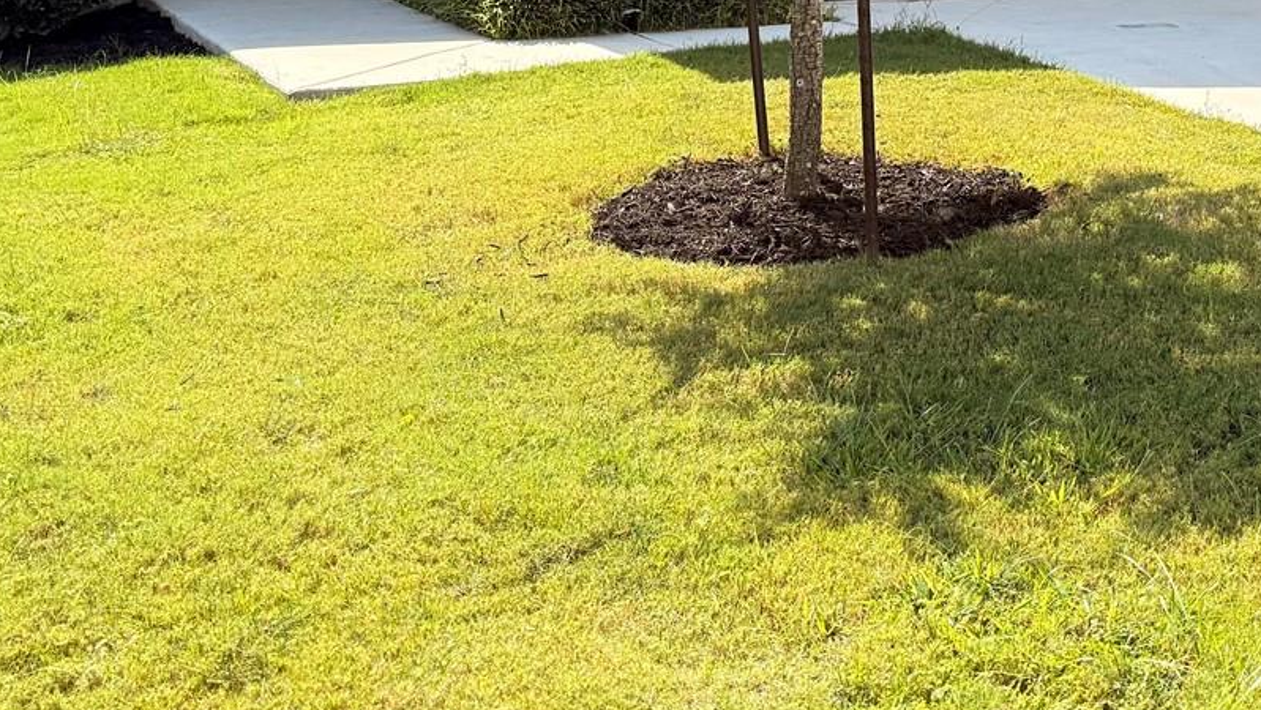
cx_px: 1002
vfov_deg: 17.0
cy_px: -207
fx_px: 2241
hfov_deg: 30.7
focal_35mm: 67
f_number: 1.78
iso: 100
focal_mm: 6.76
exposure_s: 1/2907
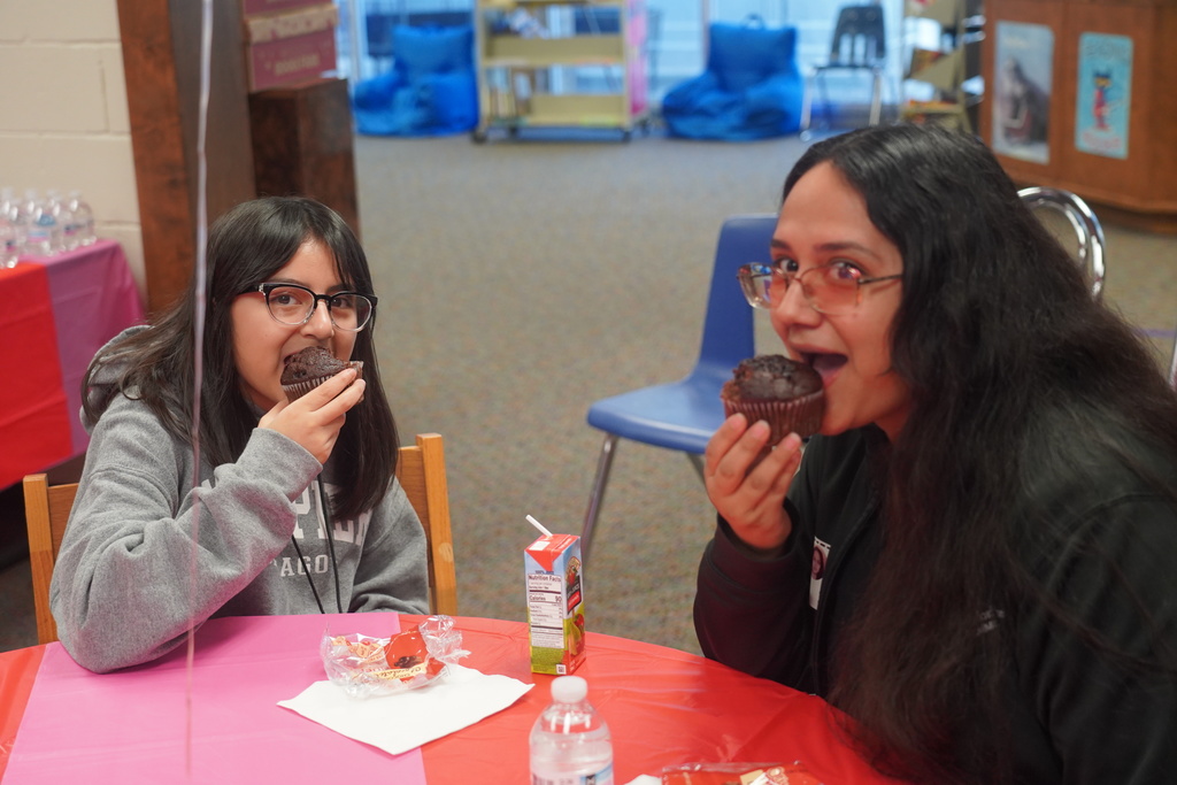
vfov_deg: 25.5
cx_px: 588
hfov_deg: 37.5
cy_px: 392
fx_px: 1733
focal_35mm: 53
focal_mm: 53
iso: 2000
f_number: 4
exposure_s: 1/160
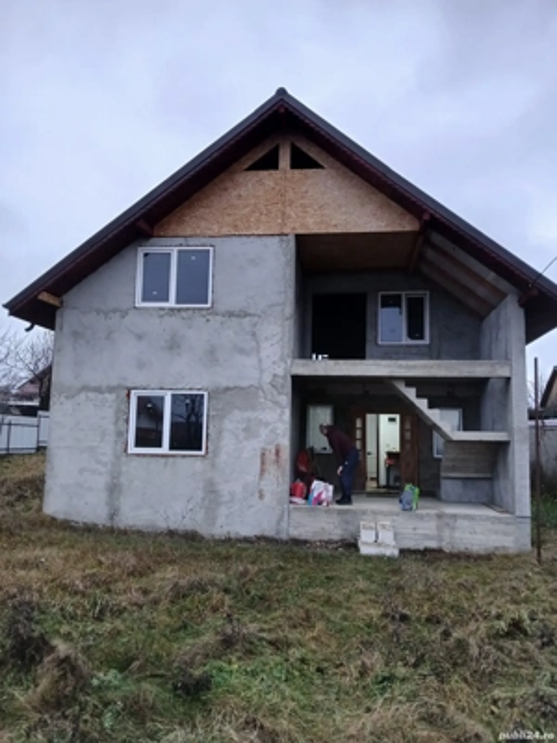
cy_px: 372
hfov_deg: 53.1
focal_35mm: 26
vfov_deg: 67.3
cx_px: 278
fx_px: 558
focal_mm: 3.98
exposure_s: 1/60
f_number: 1.8
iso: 125
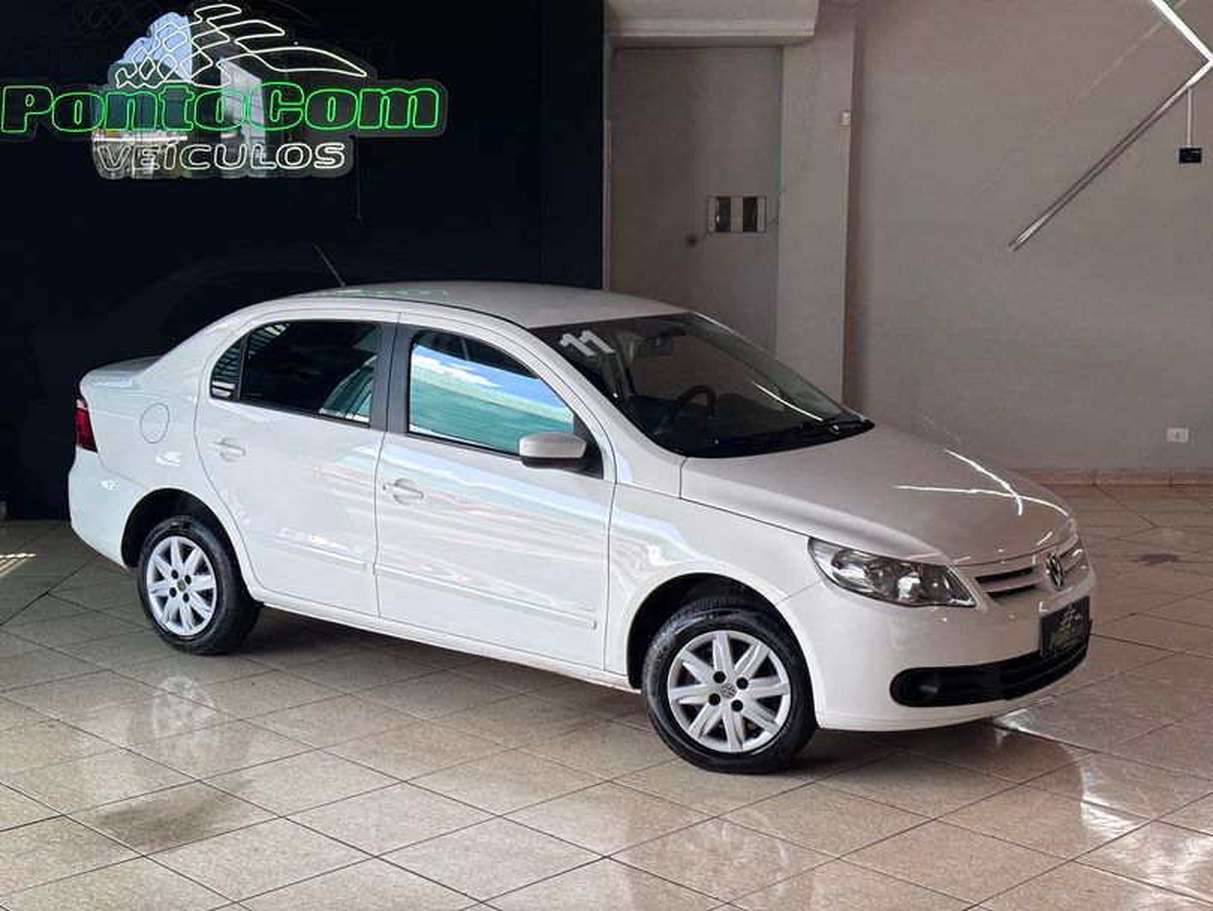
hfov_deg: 36.8
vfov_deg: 28.0
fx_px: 1823
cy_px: 456
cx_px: 606
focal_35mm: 52
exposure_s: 1/120
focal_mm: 5.96
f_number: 1.6
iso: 25
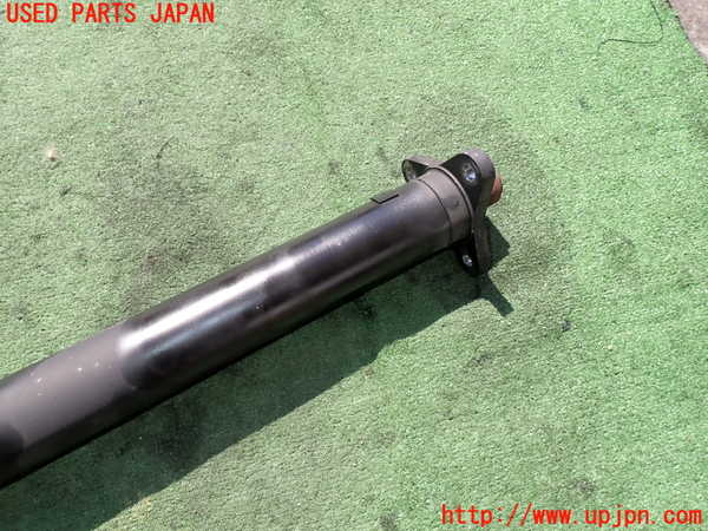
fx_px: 511
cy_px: 266
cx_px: 354
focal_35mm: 25
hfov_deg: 69.4
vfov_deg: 54.9
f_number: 2.8
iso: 100
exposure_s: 1/640
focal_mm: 4.5
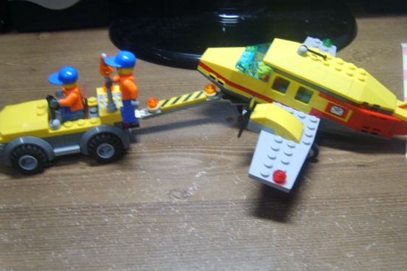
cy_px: 160
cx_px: 224
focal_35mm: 42
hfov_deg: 46.3
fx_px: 475
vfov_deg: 31.8
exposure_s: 1/30
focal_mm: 7.4
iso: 113
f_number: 2.8
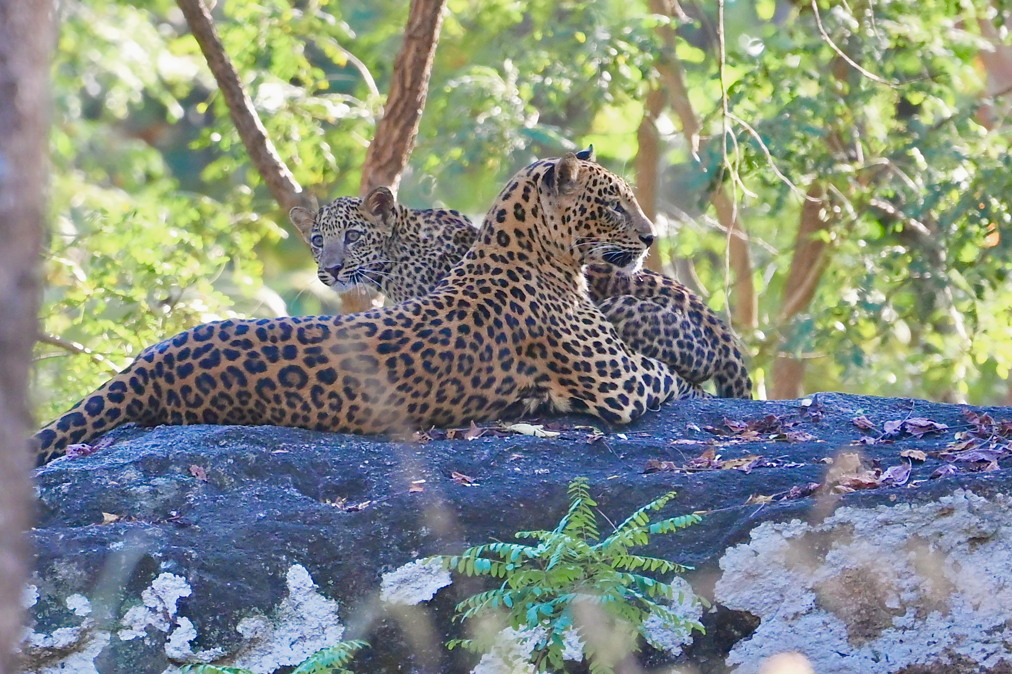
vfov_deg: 3.4
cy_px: 337
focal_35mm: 400
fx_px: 11244
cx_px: 506
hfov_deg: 5.2
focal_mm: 400
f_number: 6.3
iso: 1400
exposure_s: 1/250
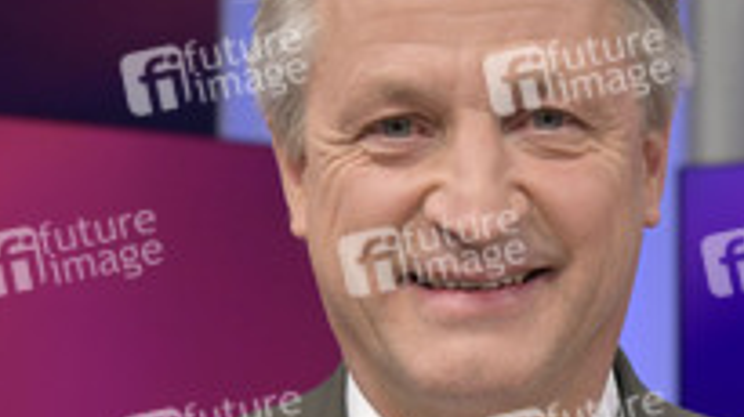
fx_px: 2267
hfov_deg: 18.6
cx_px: 481
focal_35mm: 115
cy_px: 344
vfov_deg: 10.5
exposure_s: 1/250
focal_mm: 50
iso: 1600
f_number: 5
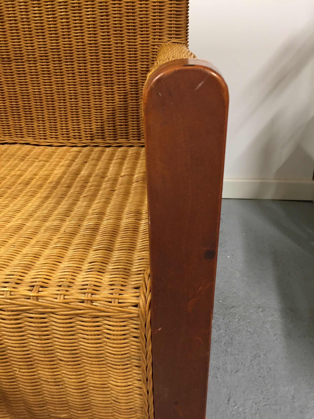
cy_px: 210
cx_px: 157
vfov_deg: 61.7
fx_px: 351
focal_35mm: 29
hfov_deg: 48.2
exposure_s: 1/33
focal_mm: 4.15
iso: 250
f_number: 2.2
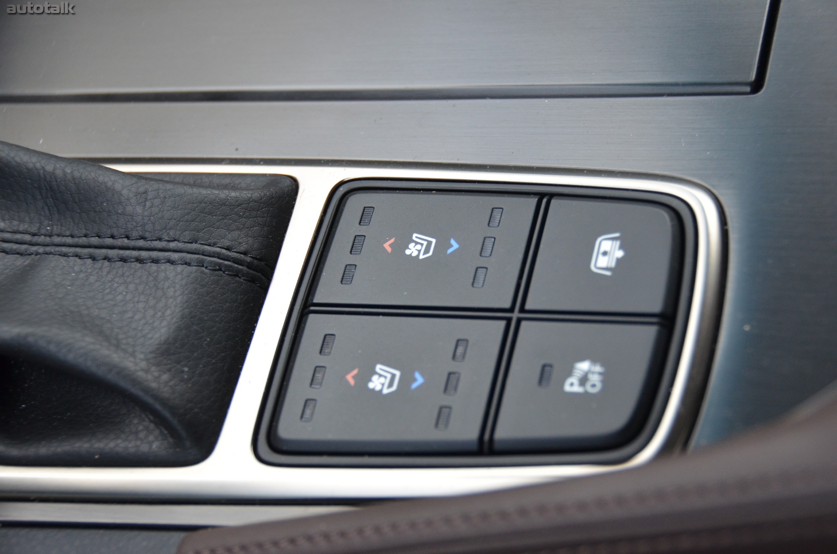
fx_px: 1914
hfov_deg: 24.7
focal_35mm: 82
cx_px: 418
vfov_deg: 16.5
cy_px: 277
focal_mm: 55
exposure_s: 1/500
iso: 1000
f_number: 4.8
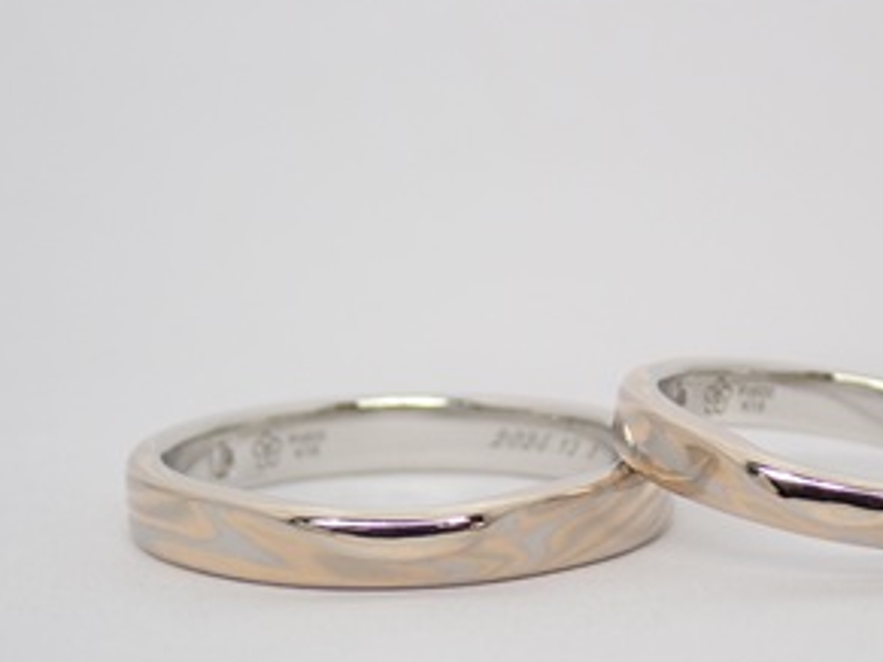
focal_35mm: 119
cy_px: 490
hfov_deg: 16.5
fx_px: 3034
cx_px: 580
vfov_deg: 12.4
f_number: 4.1
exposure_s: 1/125
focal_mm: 13.65
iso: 200
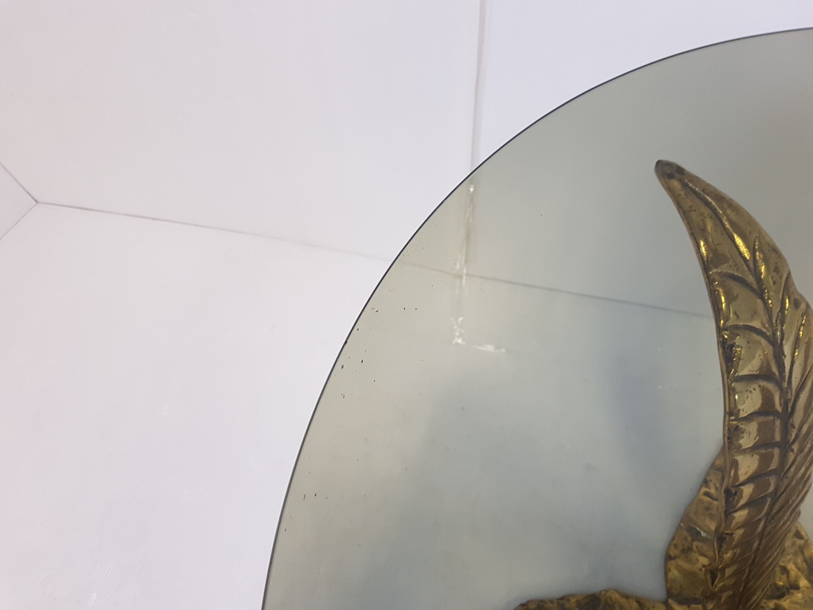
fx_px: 611
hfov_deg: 67.3
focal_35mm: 26
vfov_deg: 53.1
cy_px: 305
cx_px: 406
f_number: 1.7
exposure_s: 1/33
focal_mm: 4.2
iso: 160
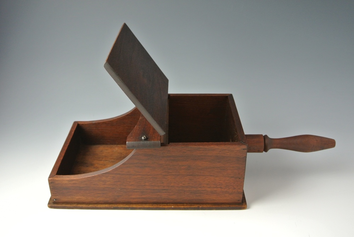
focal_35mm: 40
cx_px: 177
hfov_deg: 48.4
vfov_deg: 33.5
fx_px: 394
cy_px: 118
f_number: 4.2
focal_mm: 15.1
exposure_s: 1/60
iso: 560
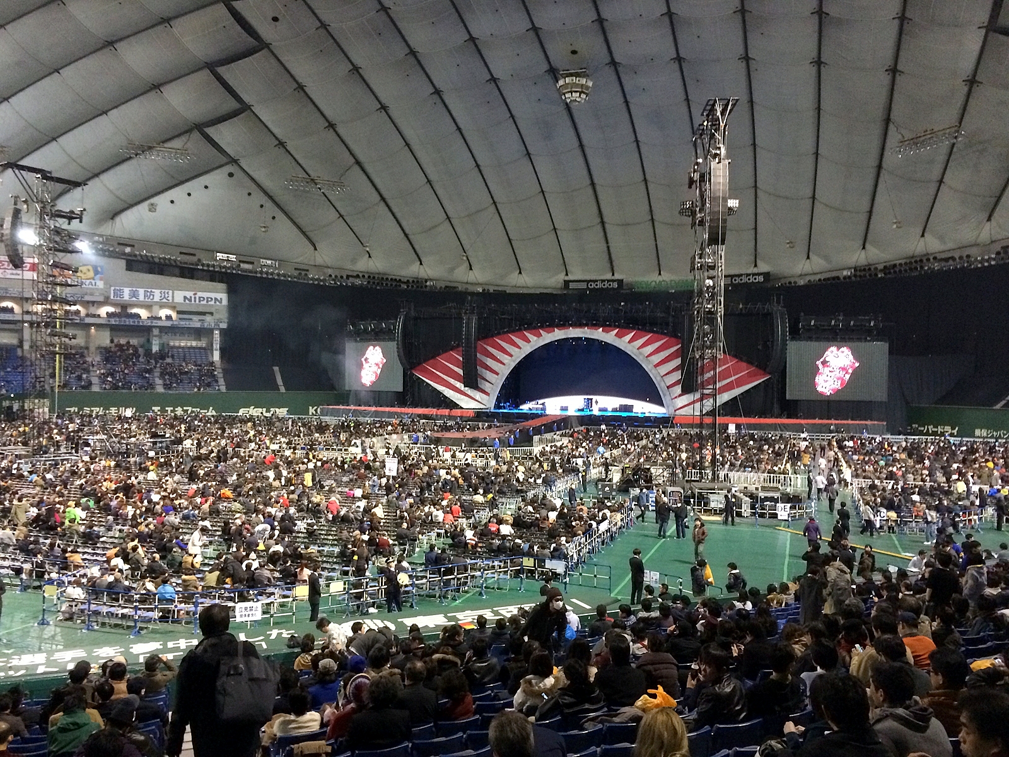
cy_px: 378
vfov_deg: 46.8
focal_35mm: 30
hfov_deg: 60.0
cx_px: 504
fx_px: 874
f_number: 2.2
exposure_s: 1/15
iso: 320
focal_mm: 4.12
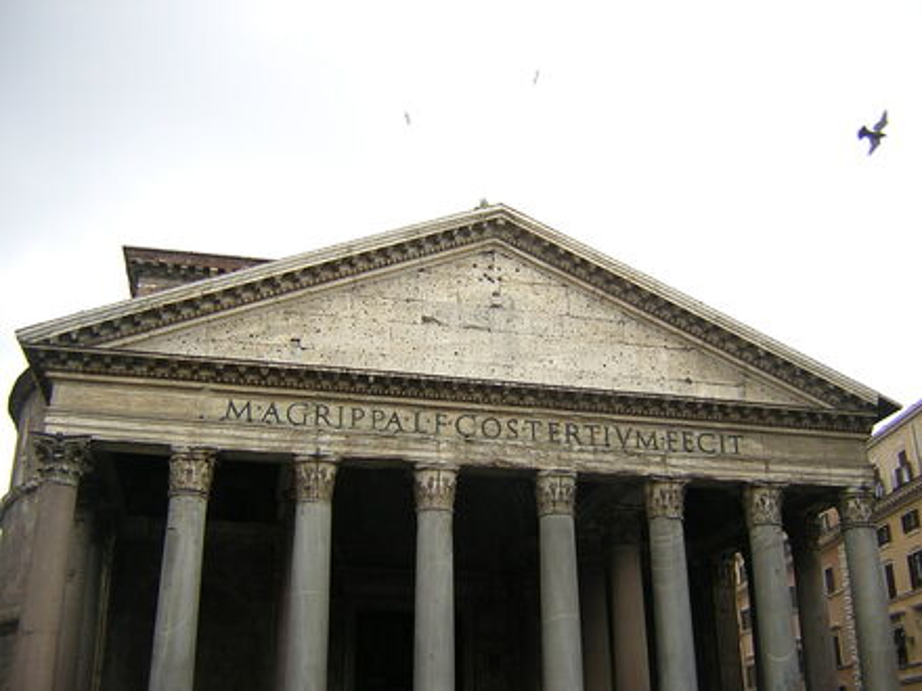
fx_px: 959
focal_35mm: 36
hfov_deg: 51.4
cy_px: 346
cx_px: 461
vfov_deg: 39.7
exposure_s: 1/180
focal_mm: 4.7
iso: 100
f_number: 2.6
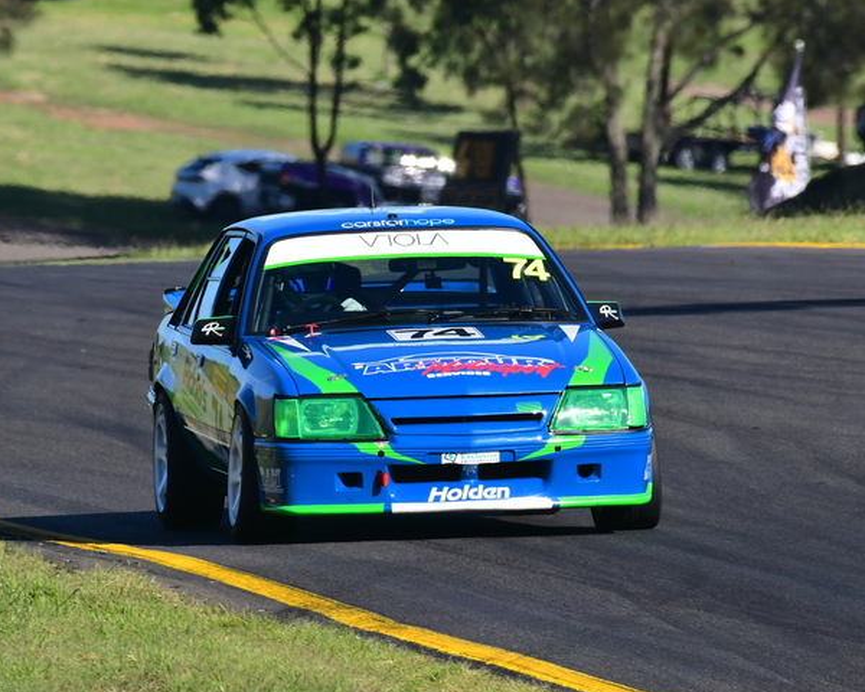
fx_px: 24013
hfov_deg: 2.1
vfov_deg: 1.7
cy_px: 327
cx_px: 334
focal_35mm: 938
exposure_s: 1/640
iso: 500
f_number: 11
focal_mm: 500
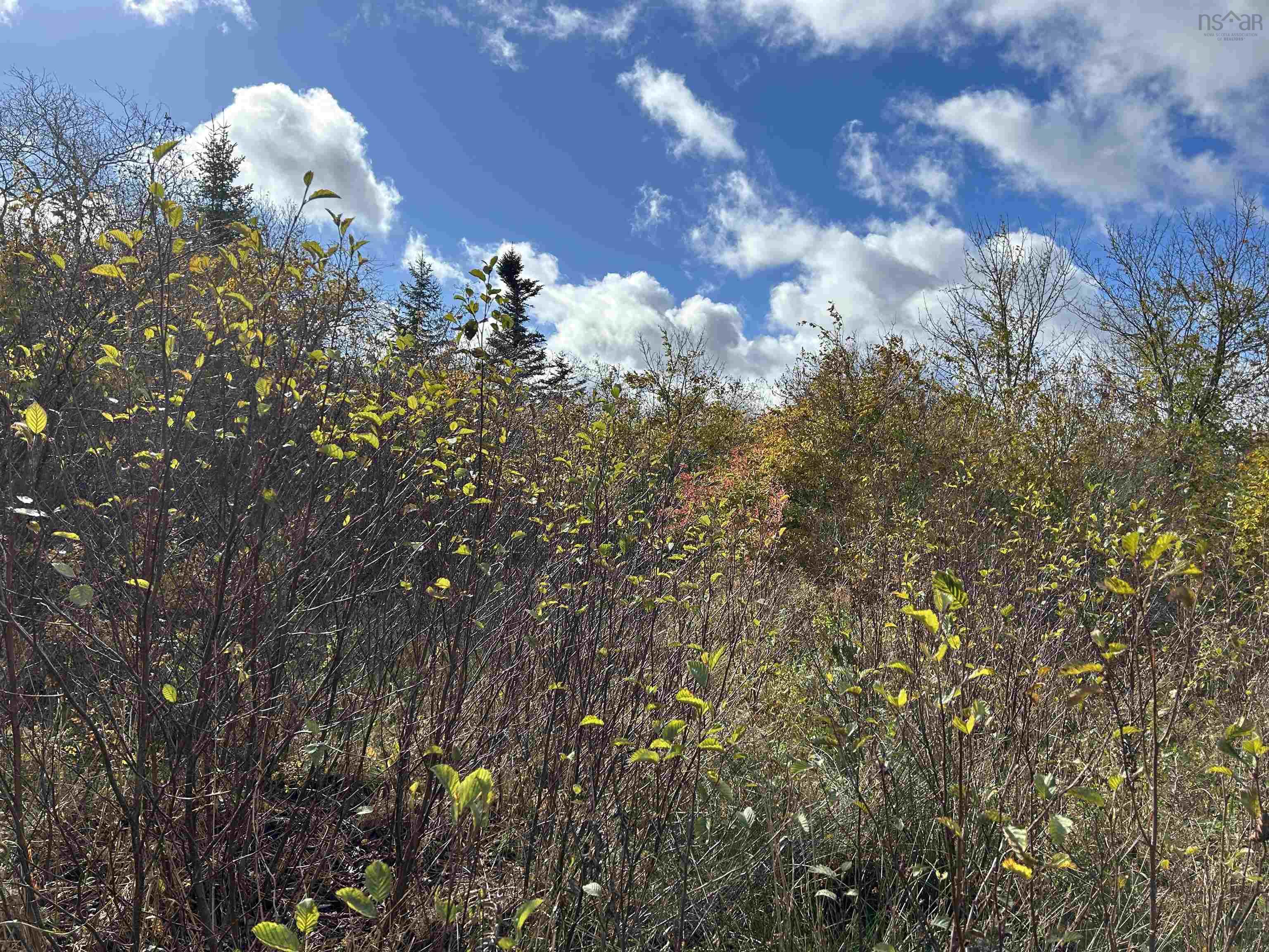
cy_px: 476
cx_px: 634
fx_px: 953
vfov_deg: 53.1
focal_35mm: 26
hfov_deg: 67.3
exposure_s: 1/4831
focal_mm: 5.7
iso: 50
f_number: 1.5
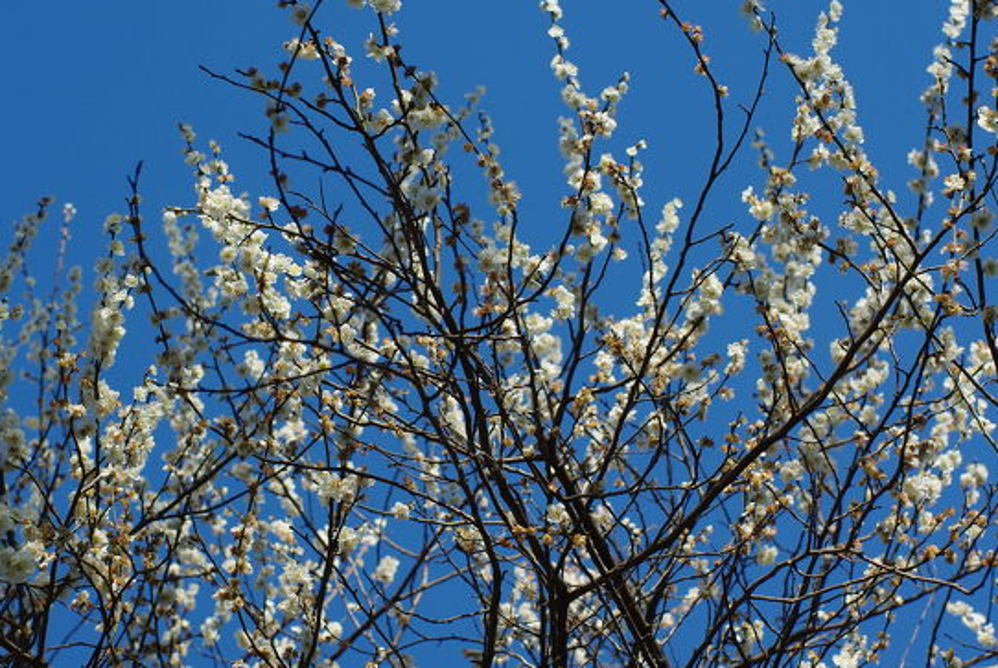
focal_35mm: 90
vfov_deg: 15.2
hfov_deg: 22.6
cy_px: 323
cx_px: 473
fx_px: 2498
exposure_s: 1/1000
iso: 200
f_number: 4.5
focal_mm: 50
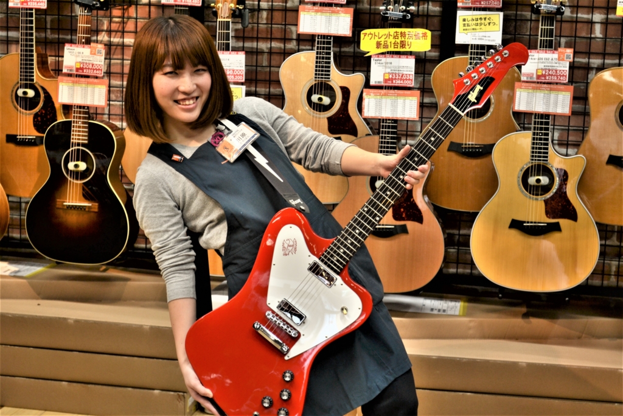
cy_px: 208
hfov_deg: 28.1
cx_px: 312
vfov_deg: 18.9
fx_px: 1246
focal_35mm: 72
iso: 100
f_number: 5.3
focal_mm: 48
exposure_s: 1/25
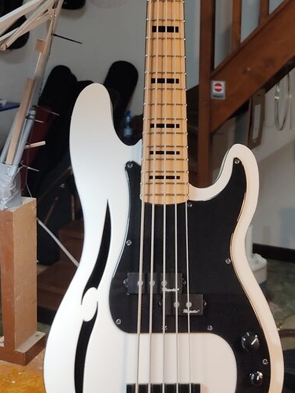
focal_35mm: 52
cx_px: 179
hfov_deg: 28.0
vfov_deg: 35.9
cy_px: 93
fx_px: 591
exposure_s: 1/100
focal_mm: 4.74
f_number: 1.79
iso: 178
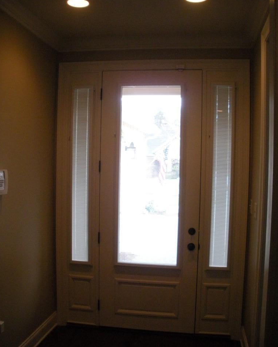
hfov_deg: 39.2
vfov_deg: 47.9
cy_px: 183
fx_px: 391
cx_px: 140
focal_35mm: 38
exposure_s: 1/131
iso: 400
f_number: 3.5
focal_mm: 6.3
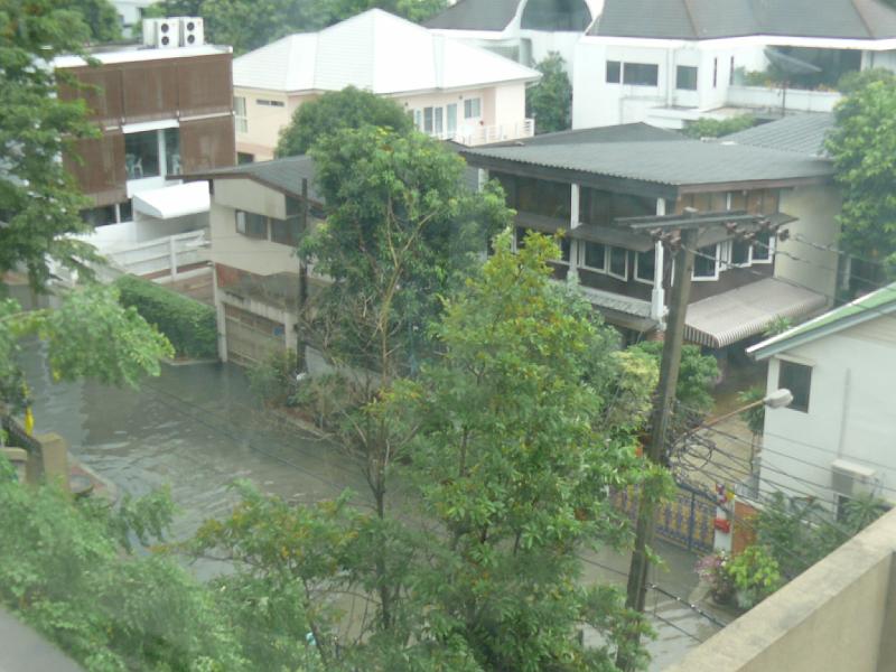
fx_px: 1734
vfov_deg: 21.9
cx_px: 448
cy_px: 336
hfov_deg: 29.0
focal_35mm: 67
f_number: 3.6
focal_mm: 10.6
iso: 100
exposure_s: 1/100
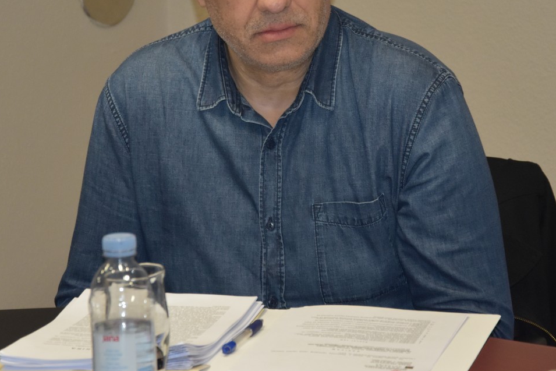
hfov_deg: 11.7
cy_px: 93
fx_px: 2718
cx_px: 324
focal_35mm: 176
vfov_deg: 7.8
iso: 1400
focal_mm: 70
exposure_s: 1/125
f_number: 5.3
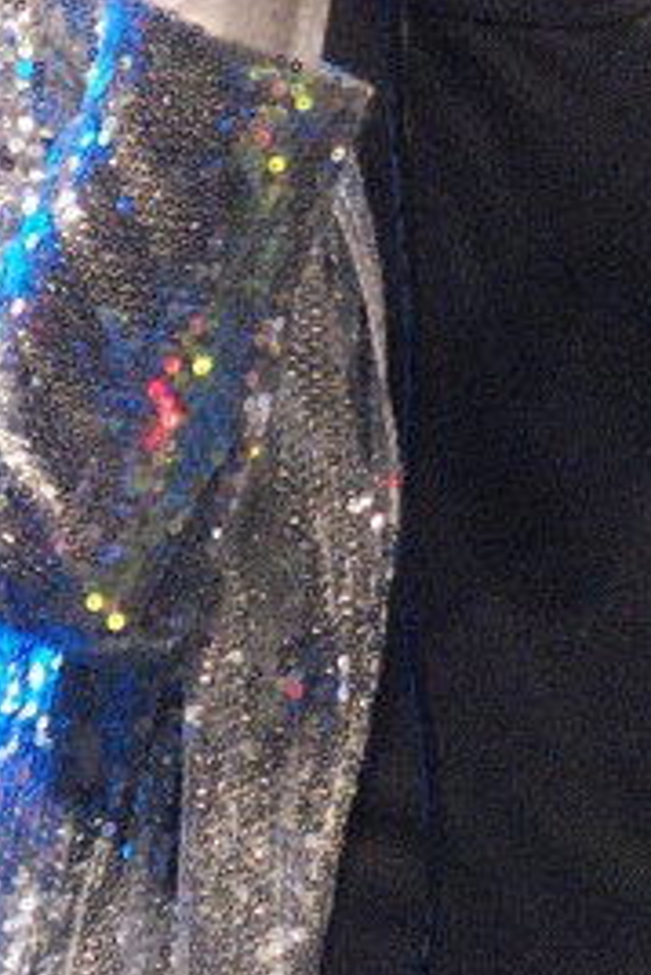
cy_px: 618
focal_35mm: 672
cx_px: 558
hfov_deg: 2.0
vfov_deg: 3.1
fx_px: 18203
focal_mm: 120
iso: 3200
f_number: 4.2
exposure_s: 1/60
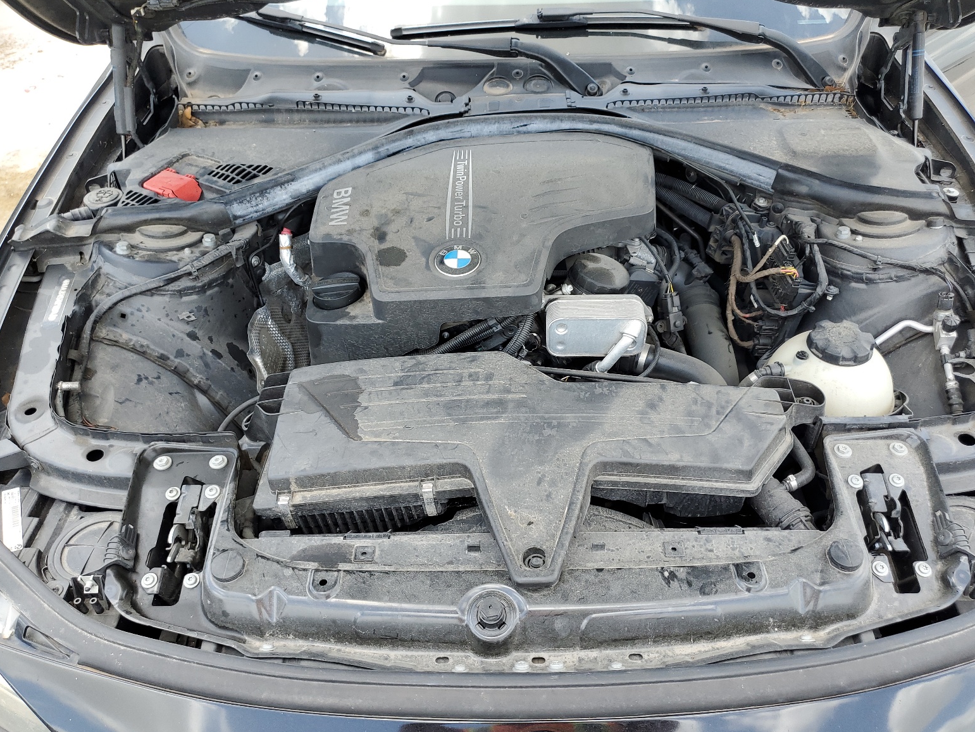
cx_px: 489
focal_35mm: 27
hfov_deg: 65.3
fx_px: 761
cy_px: 362
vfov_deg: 51.4
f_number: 1.5
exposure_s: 1/286
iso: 50
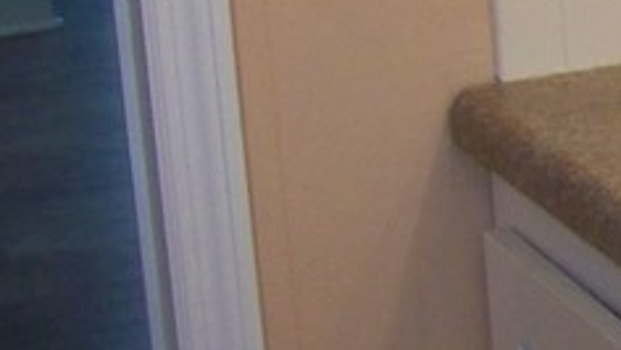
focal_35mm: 170
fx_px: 2801
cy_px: 108
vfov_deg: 7.1
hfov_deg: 11.3
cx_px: 1305
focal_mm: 5.85
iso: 200
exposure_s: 1/30
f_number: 2.8
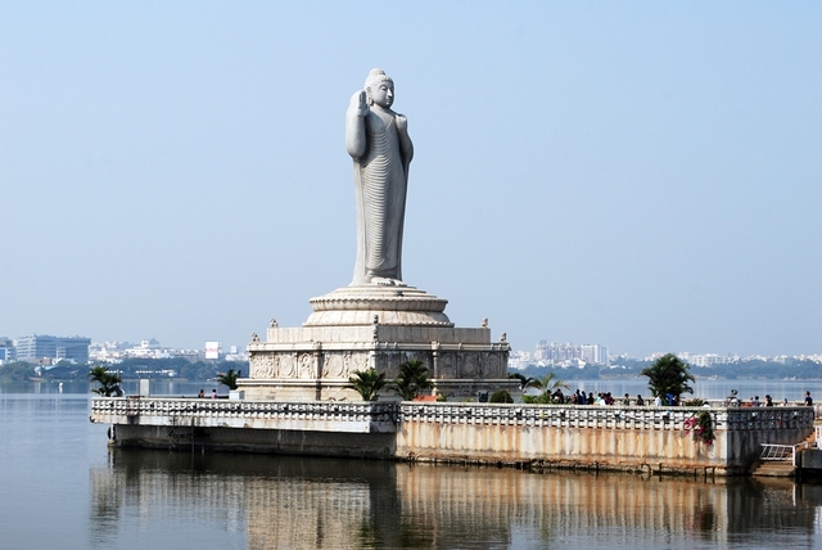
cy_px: 275
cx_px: 411
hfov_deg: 24.6
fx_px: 1885
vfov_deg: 16.6
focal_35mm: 82
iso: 100
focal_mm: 55
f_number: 8
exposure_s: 1/250
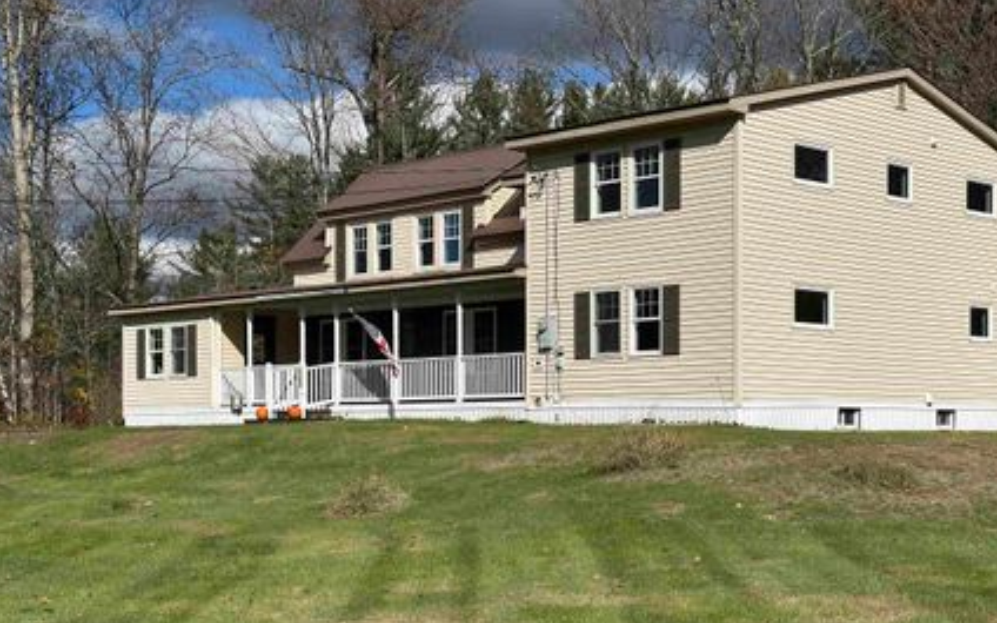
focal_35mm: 60
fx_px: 1630
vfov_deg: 21.5
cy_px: 434
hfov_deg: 34.0
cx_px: 560
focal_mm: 6.86
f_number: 1.78
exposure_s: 1/8929
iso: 64
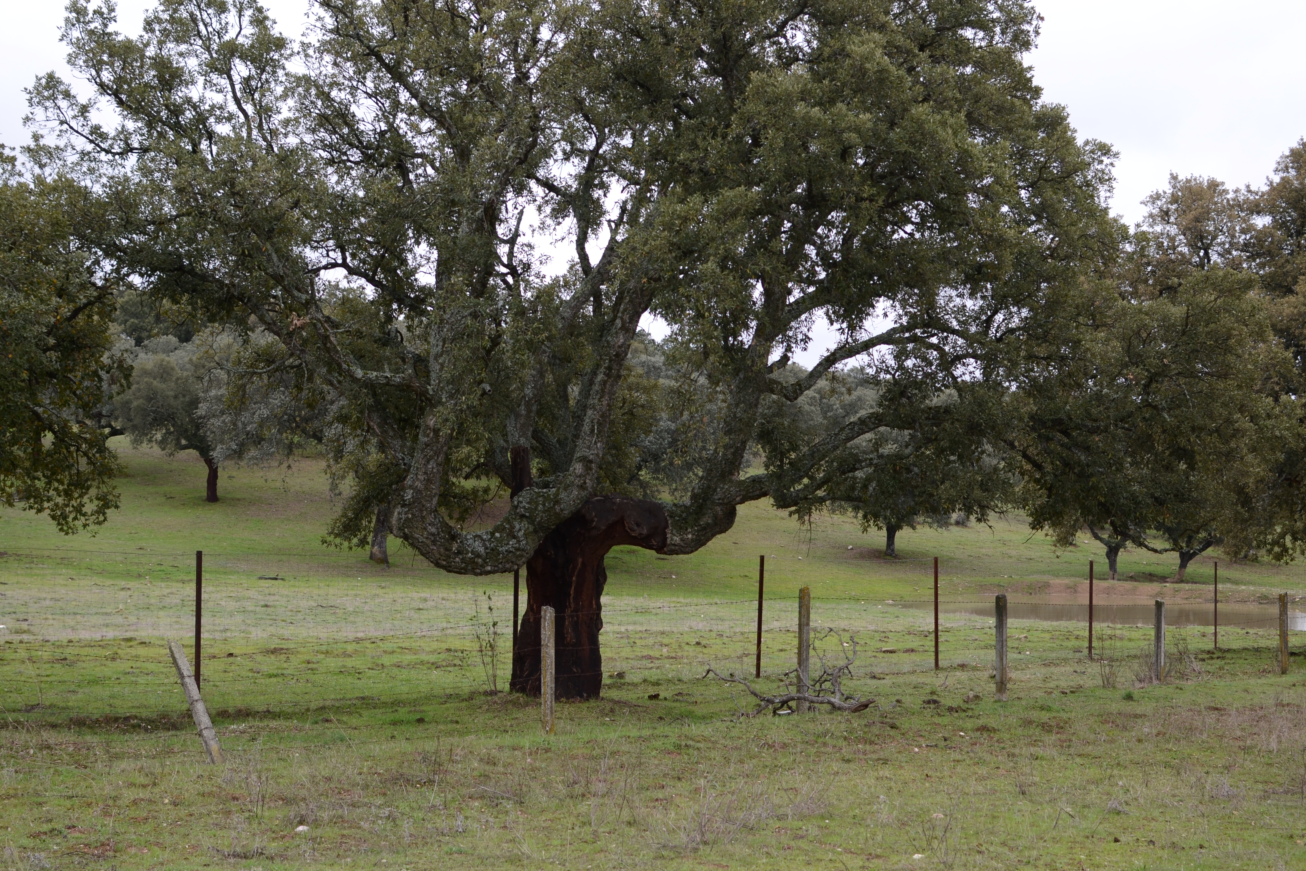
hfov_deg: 37.9
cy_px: 436
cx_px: 653
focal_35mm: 52
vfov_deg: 25.8
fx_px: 1904
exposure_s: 1/320
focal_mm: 35
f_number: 3.5
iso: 100
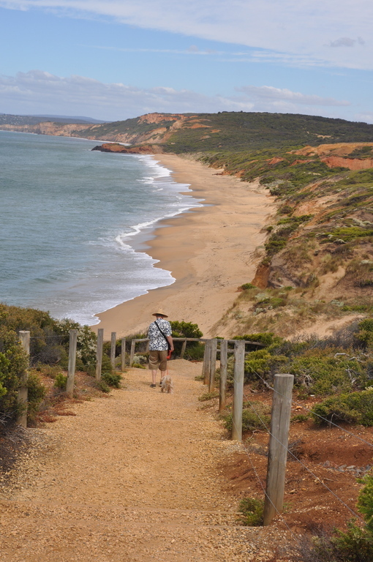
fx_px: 935
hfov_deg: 22.6
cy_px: 281
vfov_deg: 33.4
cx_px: 186
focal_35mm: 60
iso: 200
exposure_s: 1/400
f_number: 10
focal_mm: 40
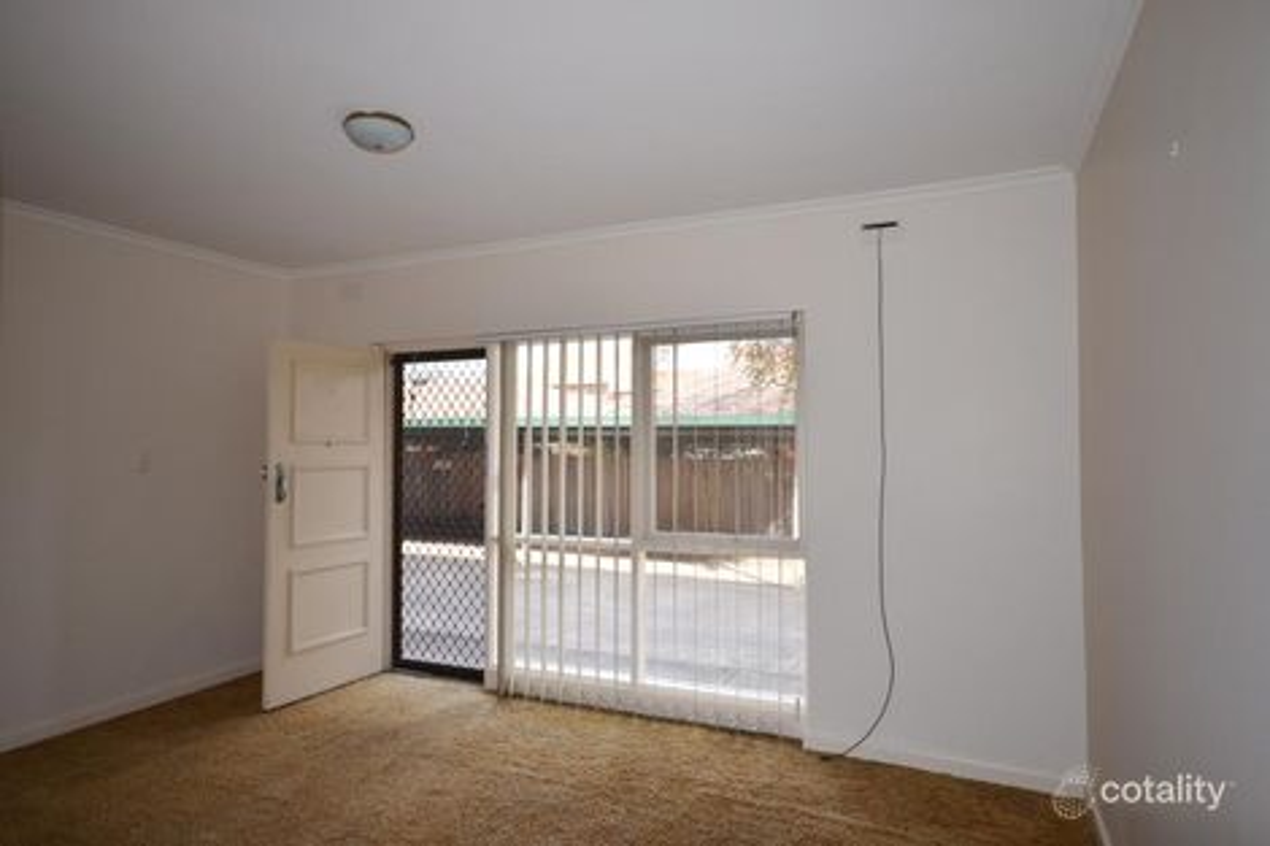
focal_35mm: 21
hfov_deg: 81.2
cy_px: 423
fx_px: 741
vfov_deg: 59.5
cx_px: 635
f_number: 4.8
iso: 250
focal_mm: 14
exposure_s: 1/125
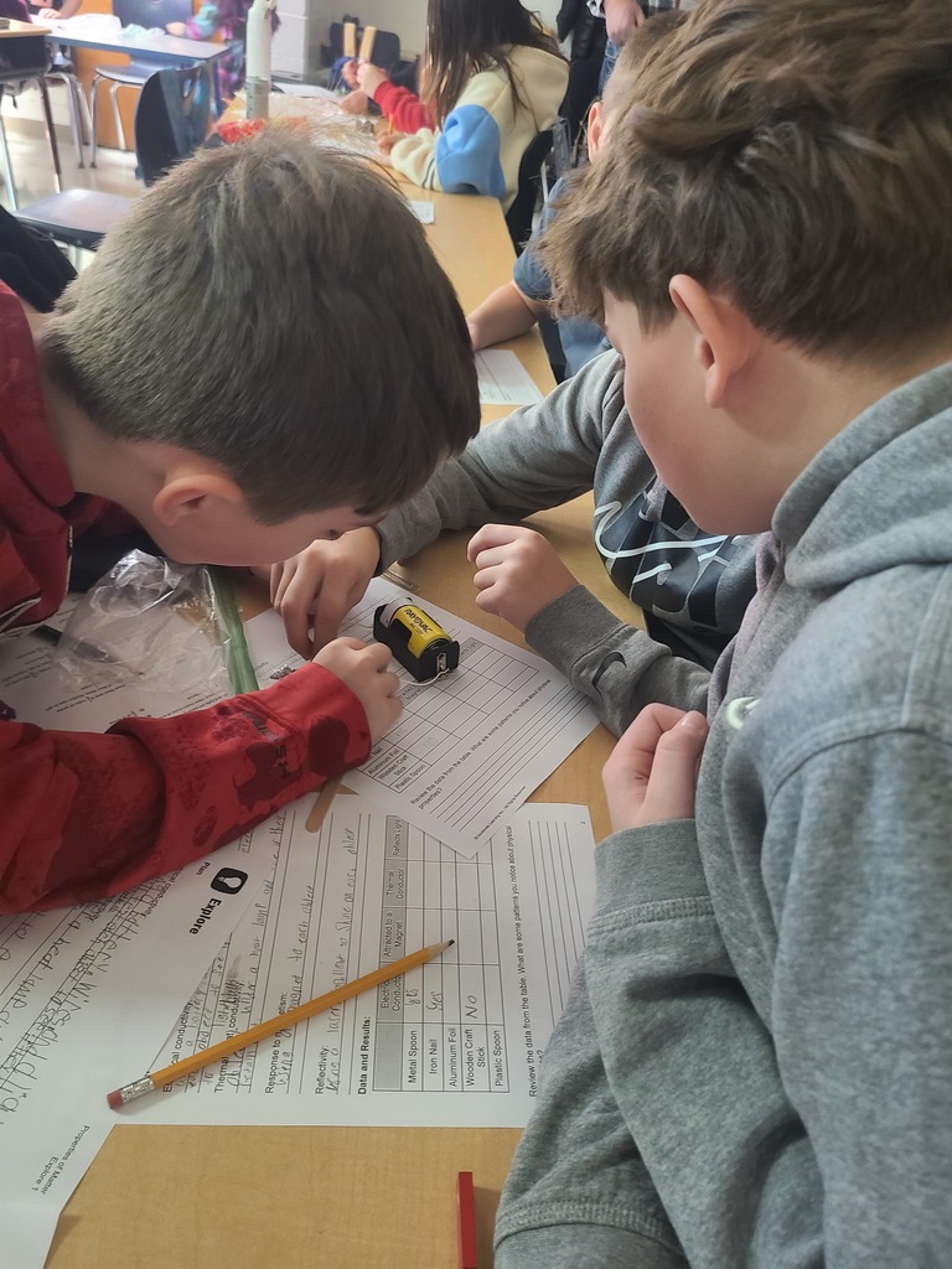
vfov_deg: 67.3
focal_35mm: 26
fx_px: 953
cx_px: 476
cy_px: 634
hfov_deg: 53.1
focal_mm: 5.4
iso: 500
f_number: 1.8
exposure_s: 1/24
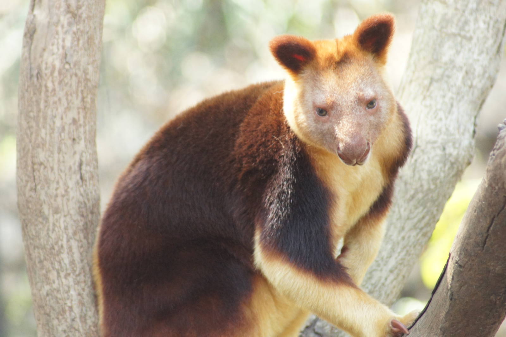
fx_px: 5900
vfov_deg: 3.3
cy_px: 168
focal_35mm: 420
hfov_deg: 4.9
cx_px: 253
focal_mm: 280
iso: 1600
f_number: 5.6
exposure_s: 1/250
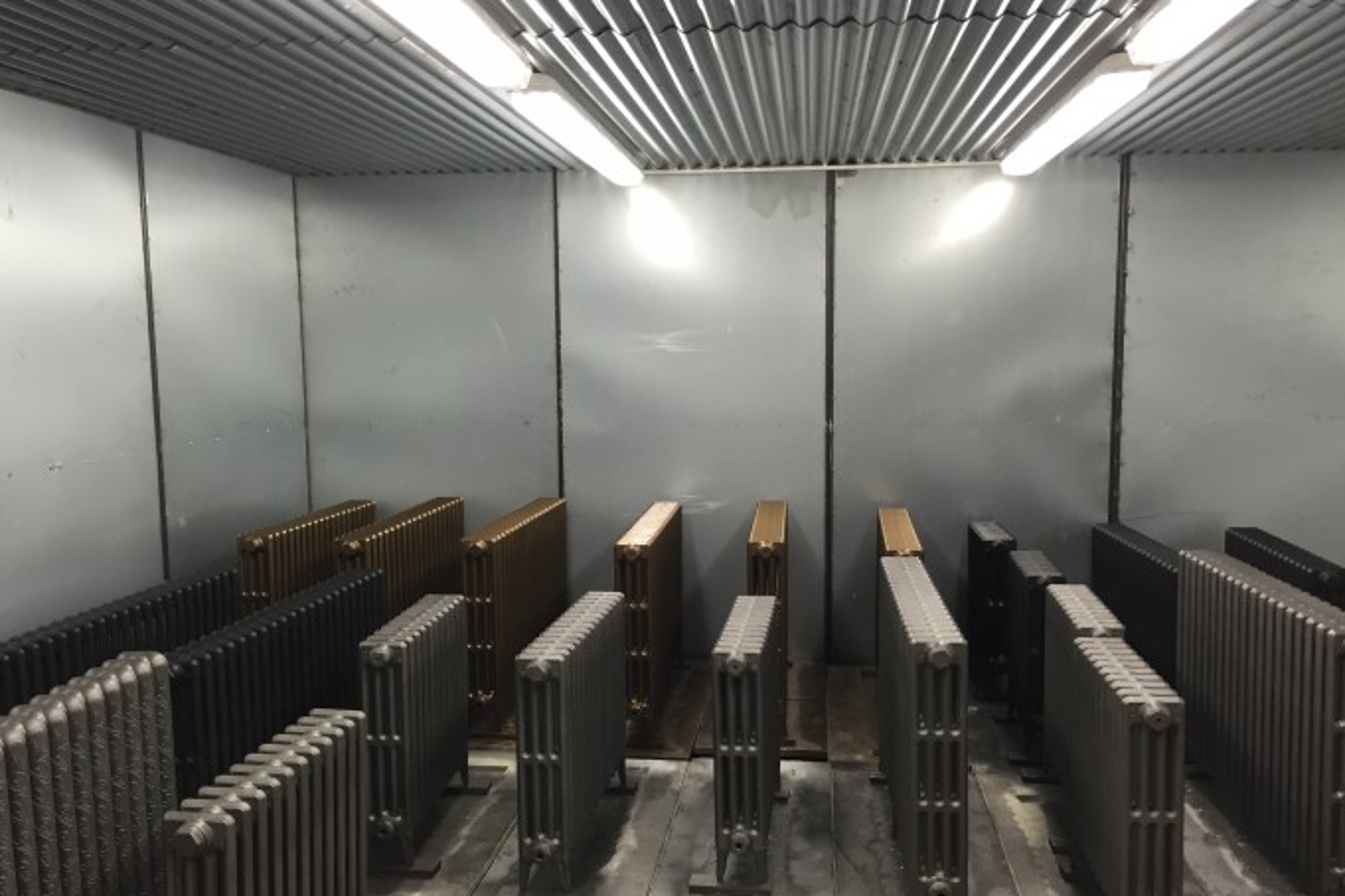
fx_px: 1158
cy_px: 477
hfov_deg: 60.3
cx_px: 681
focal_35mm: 31
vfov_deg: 42.3
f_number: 2.2
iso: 50
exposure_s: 1/33
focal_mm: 4.15
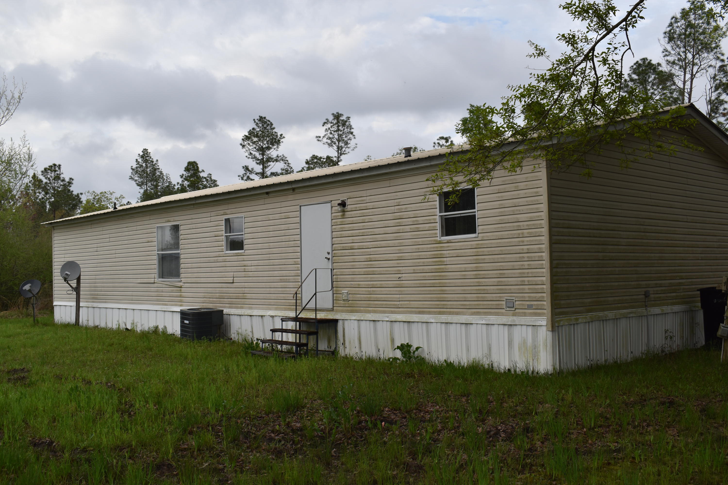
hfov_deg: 53.1
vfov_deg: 36.9
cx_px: 364
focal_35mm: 36
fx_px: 728
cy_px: 242
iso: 100
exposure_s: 1/160
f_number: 6.3
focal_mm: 24
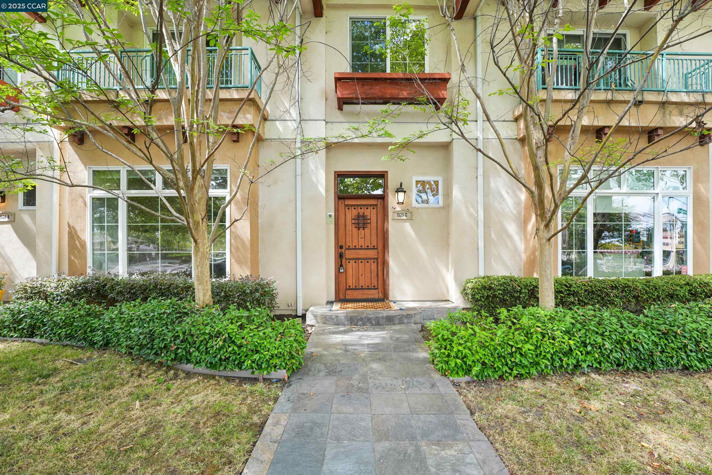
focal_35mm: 14
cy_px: 238
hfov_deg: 104.3
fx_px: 277
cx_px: 356
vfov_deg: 81.2
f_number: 8
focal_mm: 14
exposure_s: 1/80
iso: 640
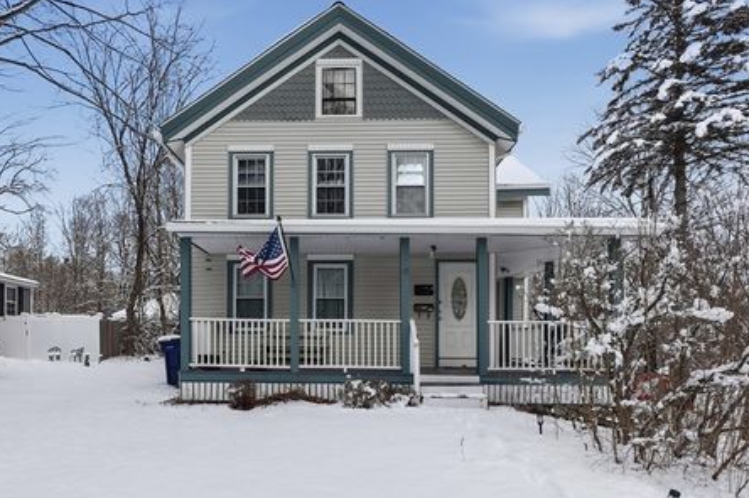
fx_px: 386
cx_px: 334
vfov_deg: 65.6
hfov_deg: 88.0
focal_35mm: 19
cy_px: 253
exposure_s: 1/4000
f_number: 7.1
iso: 400
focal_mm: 11
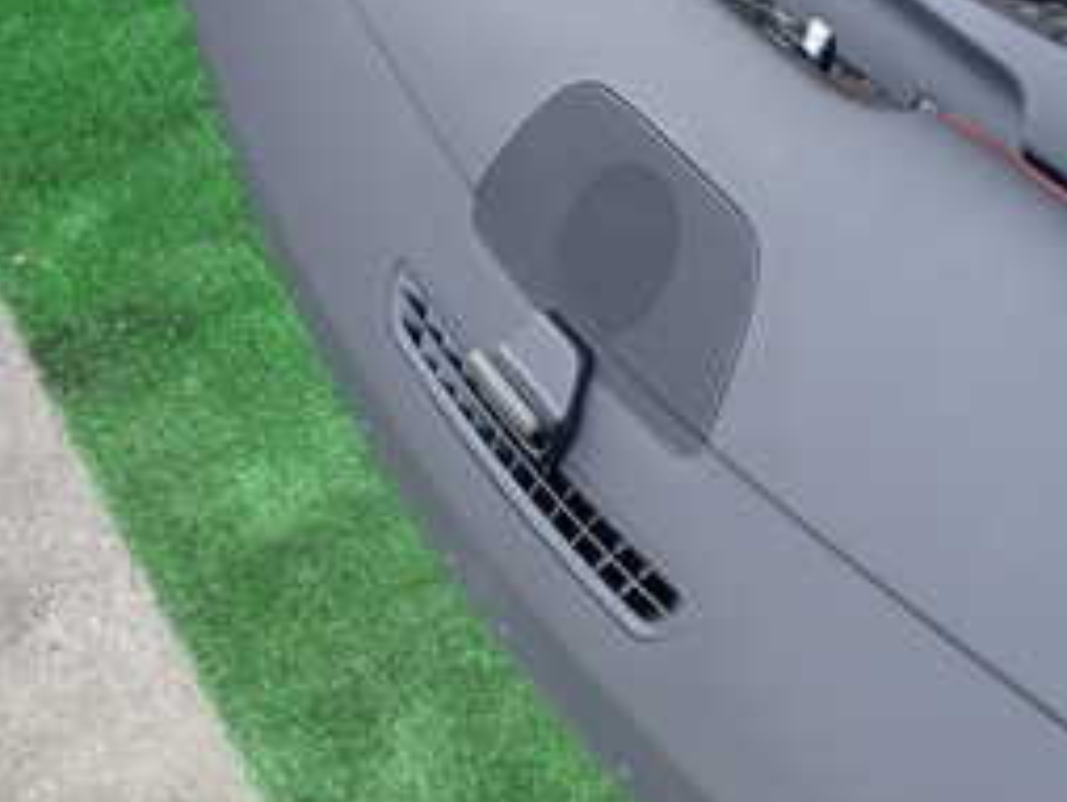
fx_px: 1820
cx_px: 987
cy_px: 453
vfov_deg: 24.8
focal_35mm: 59
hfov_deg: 31.0
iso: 125
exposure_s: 1/125
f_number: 2
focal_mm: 4.5
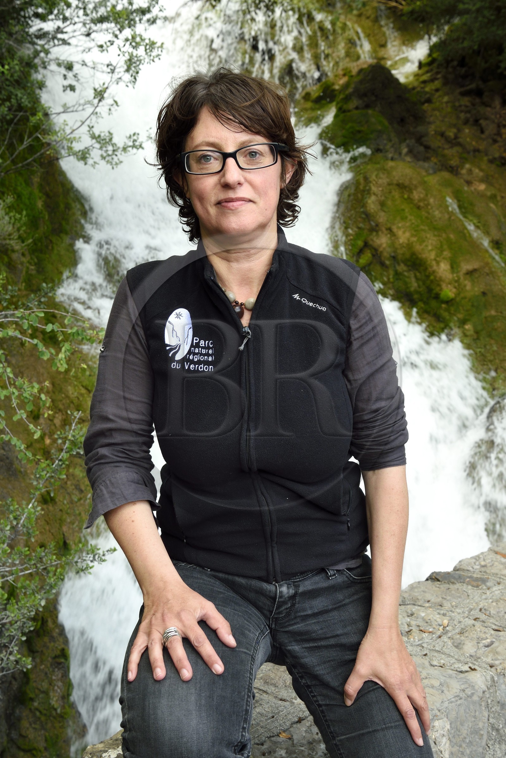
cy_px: 379
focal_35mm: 40
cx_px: 253
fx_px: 843
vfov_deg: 48.5
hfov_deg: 33.4
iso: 800
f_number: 10
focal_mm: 40
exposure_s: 1/125
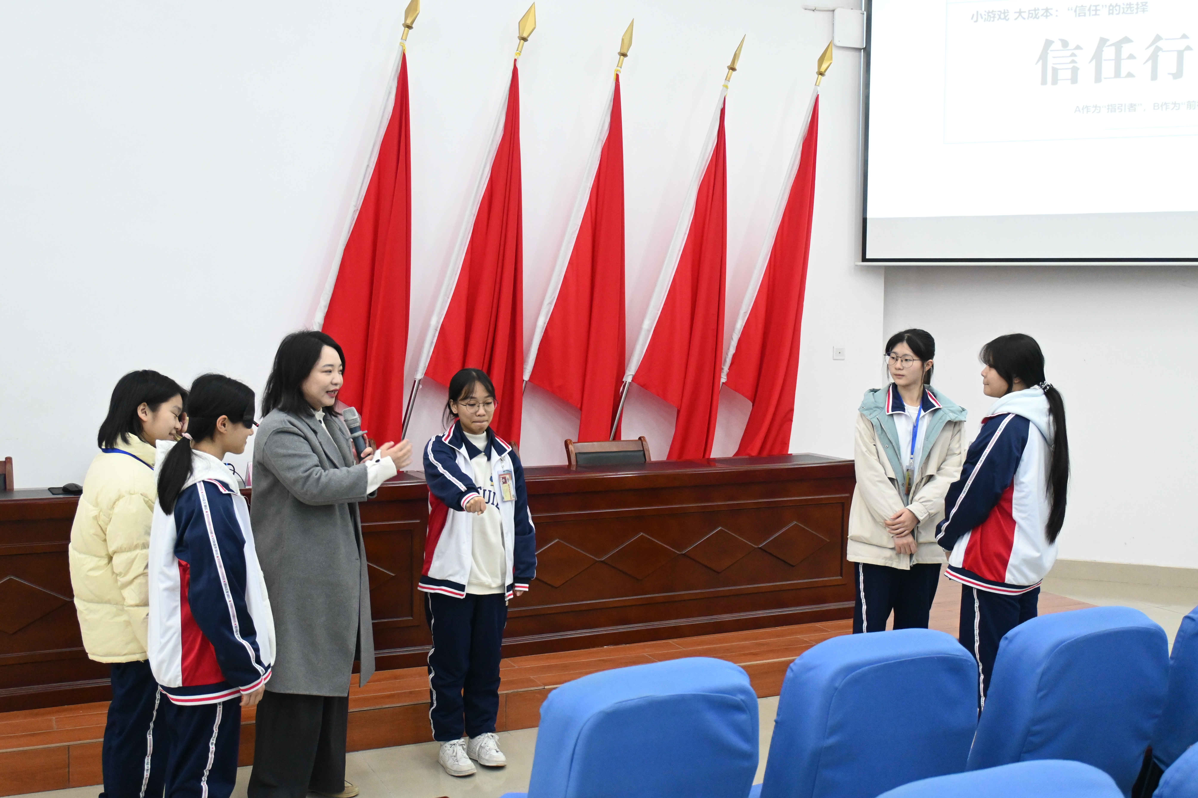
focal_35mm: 38
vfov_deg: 35.5
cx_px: 599
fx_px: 1248
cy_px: 399
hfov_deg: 51.3
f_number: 4.5
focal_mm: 25
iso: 3200
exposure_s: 1/160
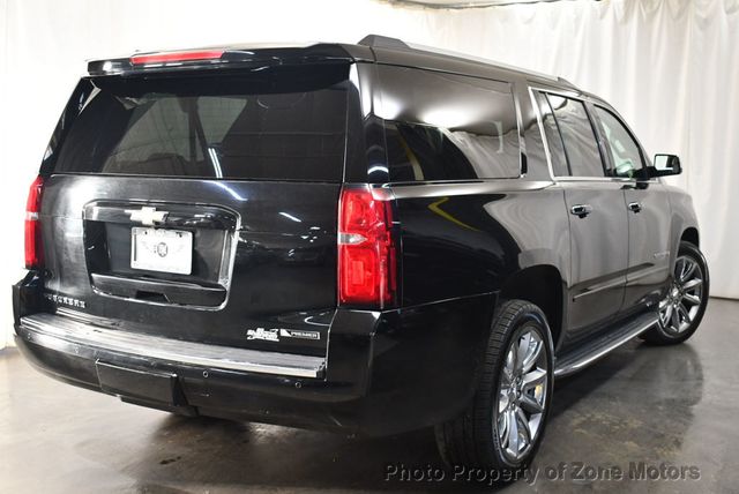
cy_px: 247
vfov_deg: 30.6
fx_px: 904
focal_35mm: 44
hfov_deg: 44.5
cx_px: 370
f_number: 3.8
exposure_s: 1/125
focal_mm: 22
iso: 1100
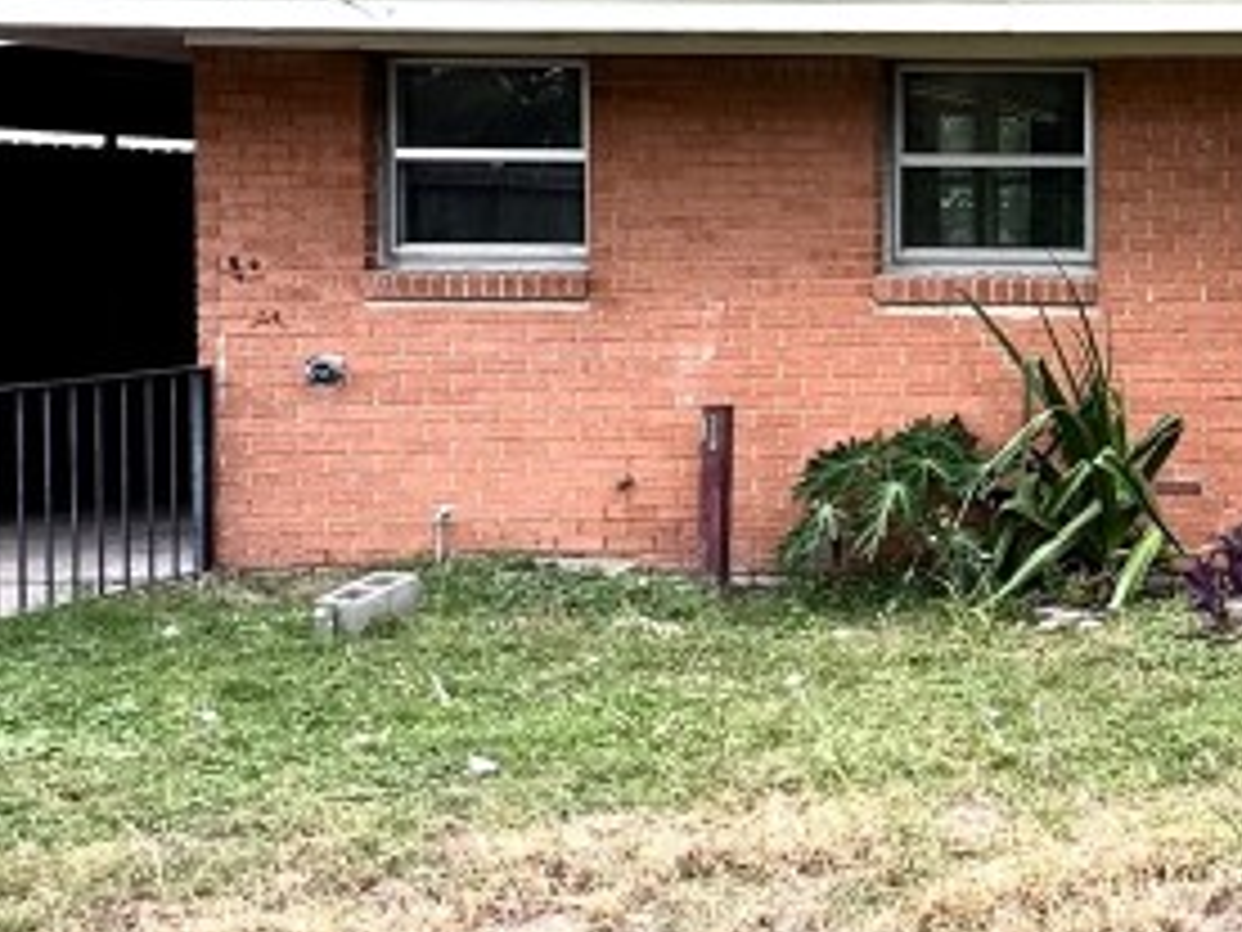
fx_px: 1866
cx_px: 1620
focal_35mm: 52
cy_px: 270
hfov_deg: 29.5
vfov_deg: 27.8
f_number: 2.2
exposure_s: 1/260
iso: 40
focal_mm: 2.22
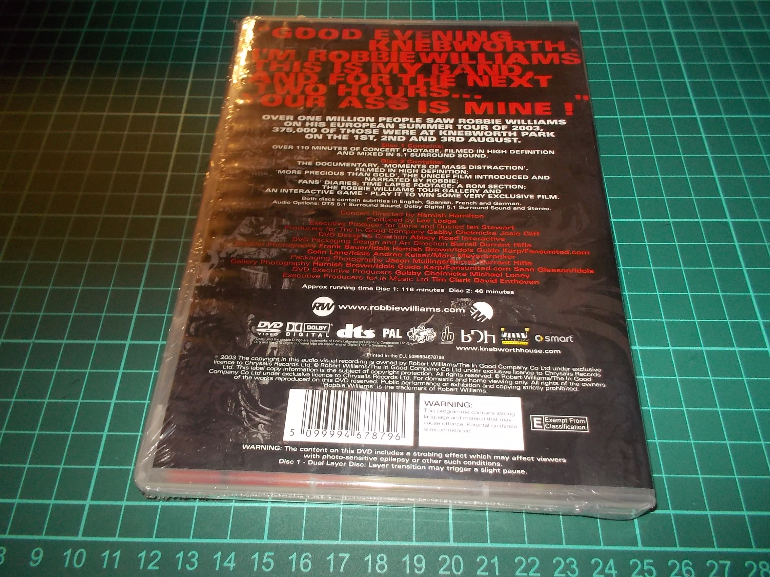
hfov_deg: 61.7
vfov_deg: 48.2
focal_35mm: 29
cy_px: 288
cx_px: 385
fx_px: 645
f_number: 3.3
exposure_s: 1/30
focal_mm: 4.1
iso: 200
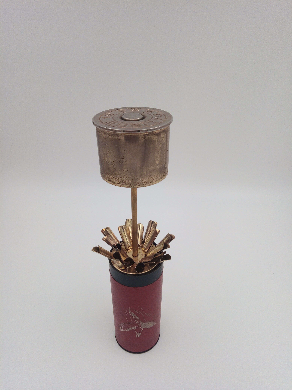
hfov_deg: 49.7
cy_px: 195
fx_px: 315
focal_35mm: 28
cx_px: 146
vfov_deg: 63.4
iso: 100
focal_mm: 4.52
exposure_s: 1/130
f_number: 2.2
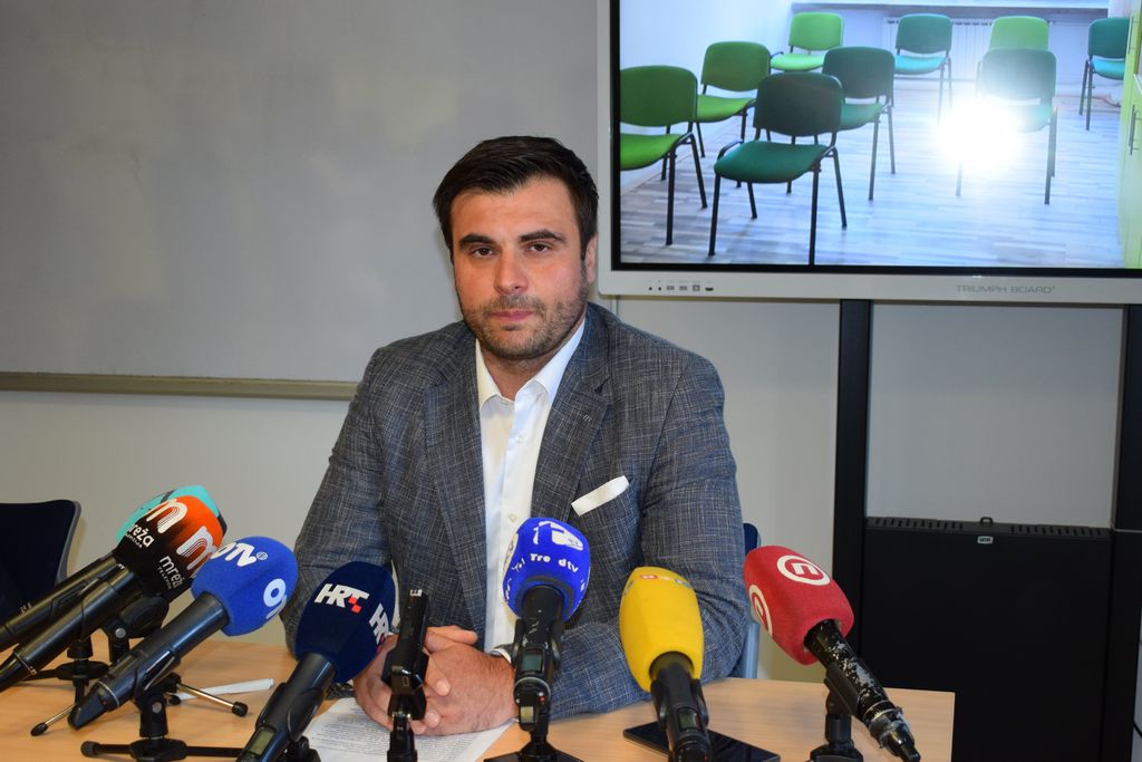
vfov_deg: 31.9
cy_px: 381
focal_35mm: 42
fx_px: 1332
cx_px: 571
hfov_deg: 46.4
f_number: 5
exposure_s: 1/100
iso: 800
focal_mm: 28
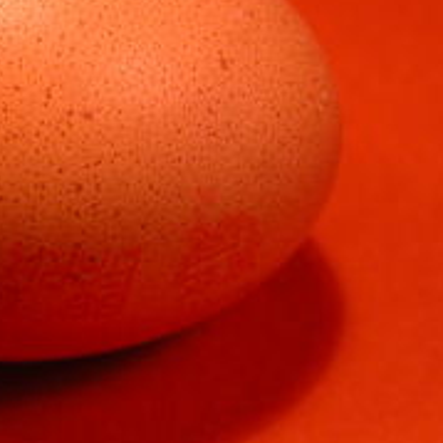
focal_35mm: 211
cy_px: 178
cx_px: 2
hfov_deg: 8.3
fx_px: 3055
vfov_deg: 8.3
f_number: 3.7
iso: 100
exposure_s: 1/93.1
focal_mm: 27.3
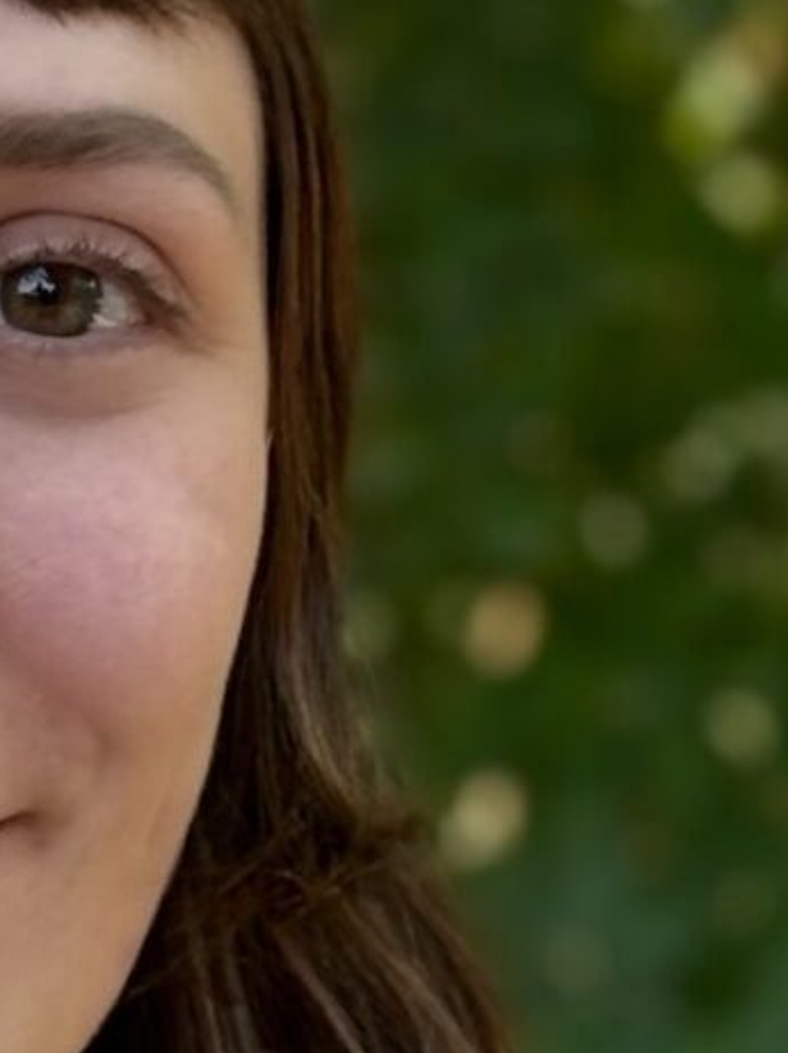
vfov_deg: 6.9
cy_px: 841
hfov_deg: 5.1
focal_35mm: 289
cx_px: -228
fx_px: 8784
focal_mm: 5.96
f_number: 1.6
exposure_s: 1/231
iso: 40
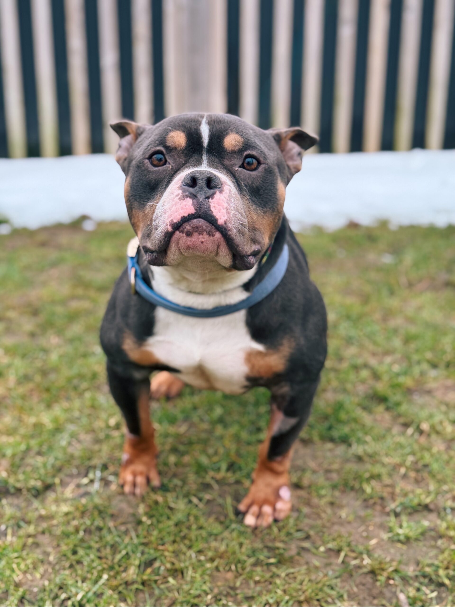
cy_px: 304
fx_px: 841
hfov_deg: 30.3
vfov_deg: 39.7
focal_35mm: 48
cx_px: 228
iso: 100
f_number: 1.78
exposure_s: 1/62
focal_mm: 6.76
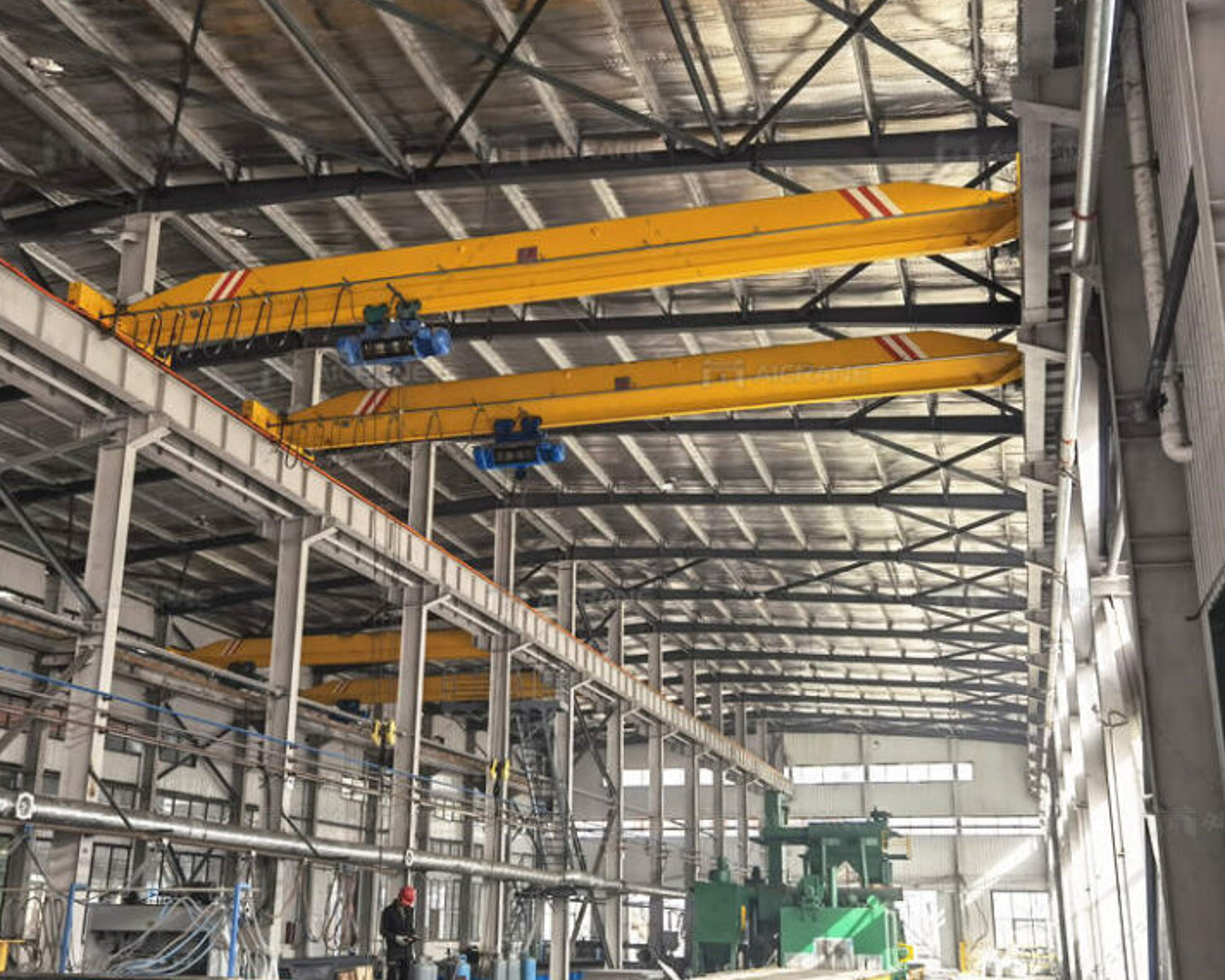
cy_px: 487
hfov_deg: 46.8
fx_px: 1414
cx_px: 575
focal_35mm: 39
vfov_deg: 38.2
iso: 50
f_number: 1.9
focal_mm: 6.67
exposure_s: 1/299
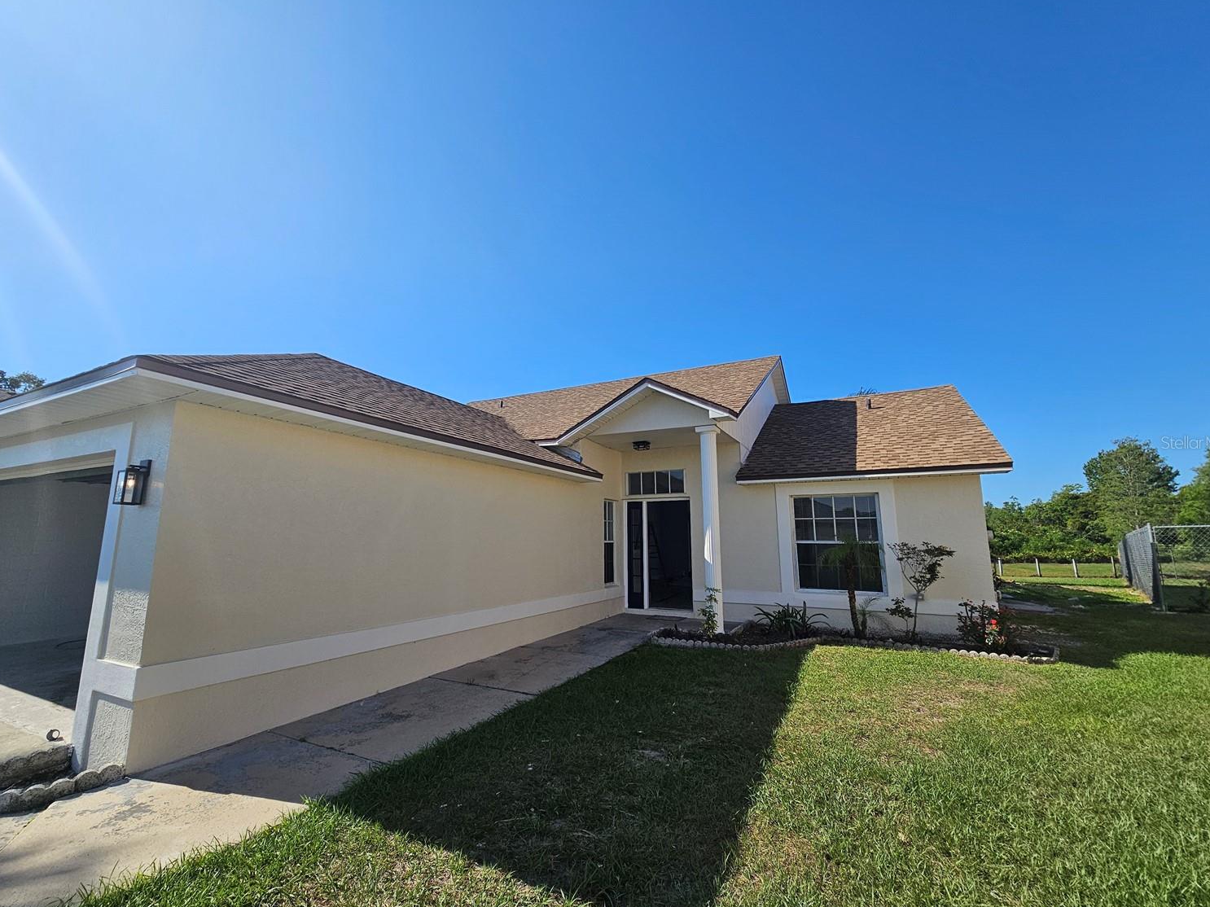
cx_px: 586
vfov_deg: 85.6
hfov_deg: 102.0
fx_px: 489
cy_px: 442
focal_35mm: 14
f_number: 2.2
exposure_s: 1/2752
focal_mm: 2.2
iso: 50
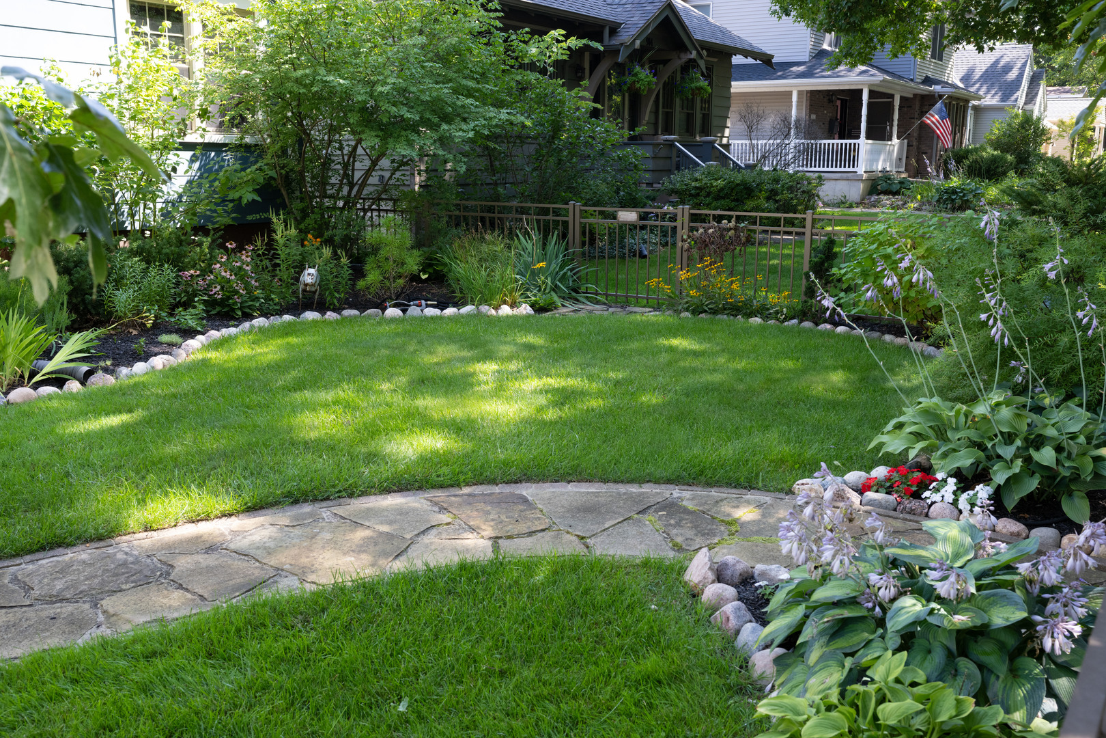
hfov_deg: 54.4
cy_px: 369
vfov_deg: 37.9
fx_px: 1075
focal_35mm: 35
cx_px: 553
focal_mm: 35
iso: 640
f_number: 8
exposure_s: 1/125
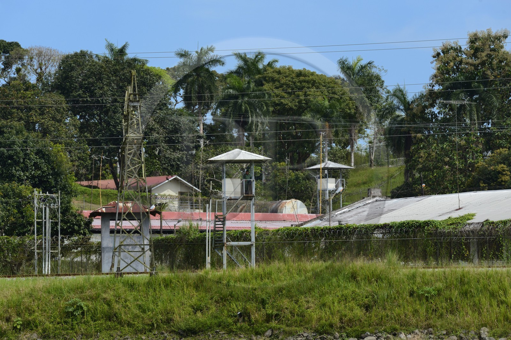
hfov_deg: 10.3
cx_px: 256
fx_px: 2838
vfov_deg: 6.9
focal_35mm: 200
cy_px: 170
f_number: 10
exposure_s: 1/250
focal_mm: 200
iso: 200
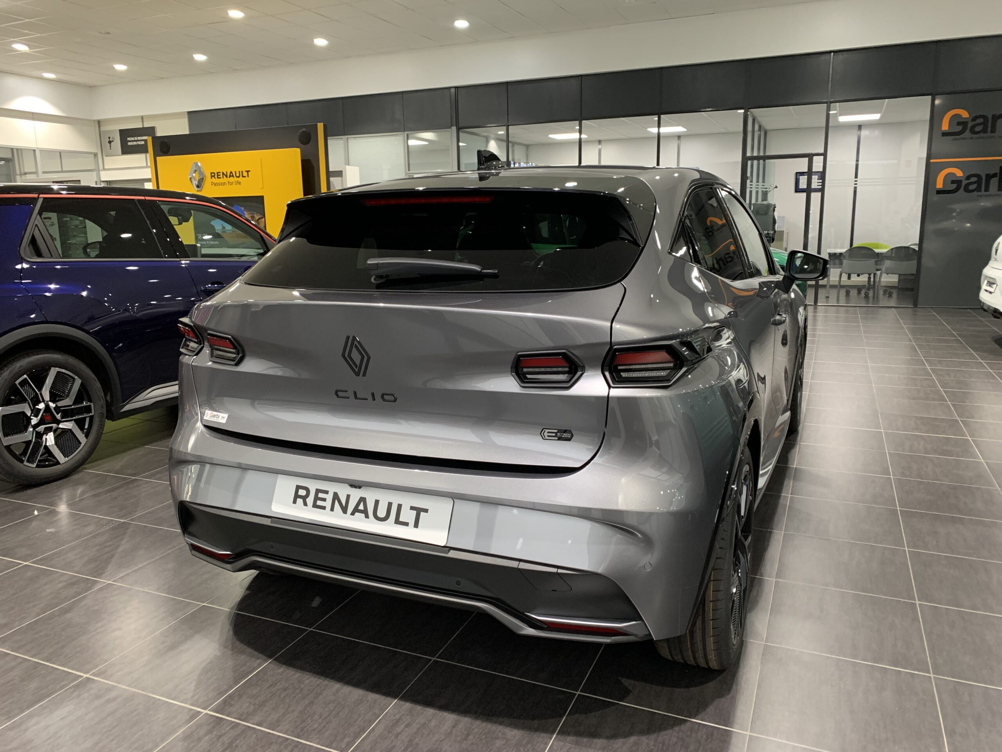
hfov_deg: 67.3
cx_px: 501
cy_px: 376
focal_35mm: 26
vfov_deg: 53.1
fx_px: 753
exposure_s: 1/50
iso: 200
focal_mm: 4.25
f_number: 1.8
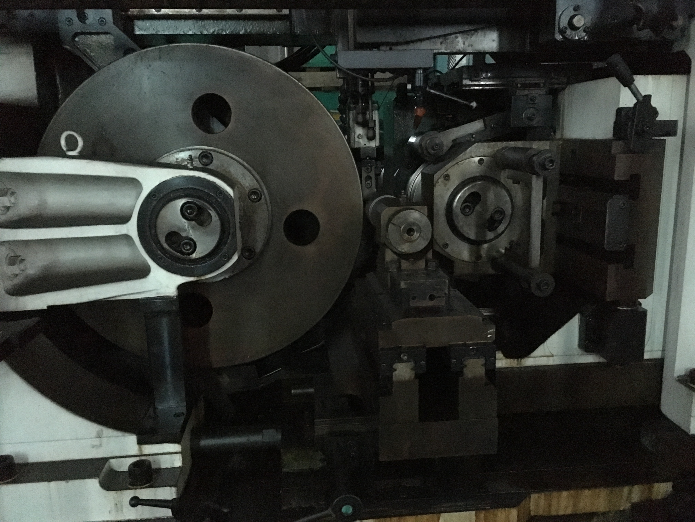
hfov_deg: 61.7
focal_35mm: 29
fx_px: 582
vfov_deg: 48.2
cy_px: 261
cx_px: 348
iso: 2000
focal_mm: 4.15
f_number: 2.2
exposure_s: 1/15
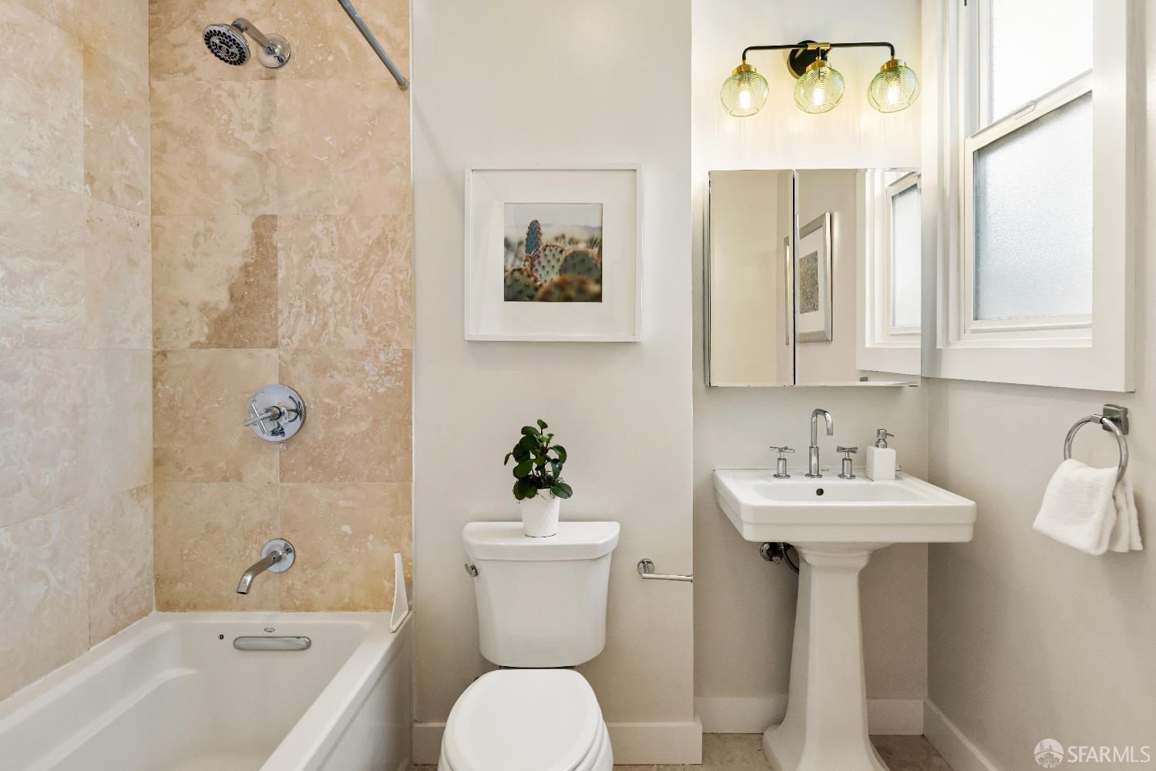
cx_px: 578
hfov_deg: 85.4
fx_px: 626
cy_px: 386
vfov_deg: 63.2
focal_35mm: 20
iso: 400
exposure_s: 1/80
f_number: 6.3
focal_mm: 19.5
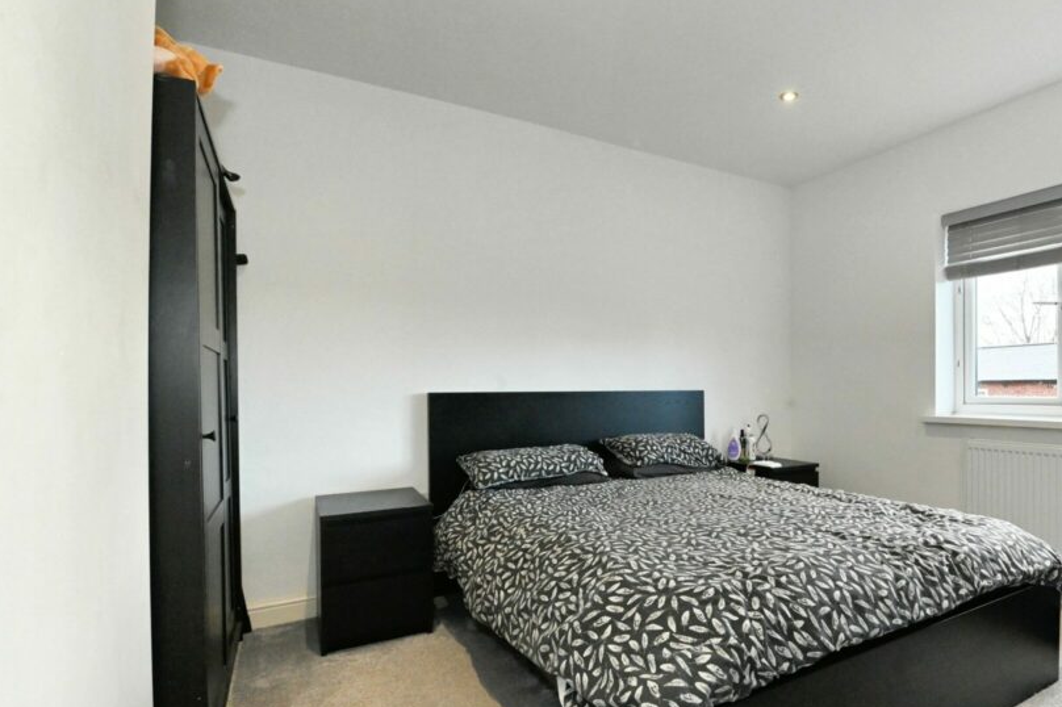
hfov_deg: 85.2
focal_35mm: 19
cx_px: 665
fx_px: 560
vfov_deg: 64.3
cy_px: 392
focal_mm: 15
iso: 6400
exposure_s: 1/200
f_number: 10
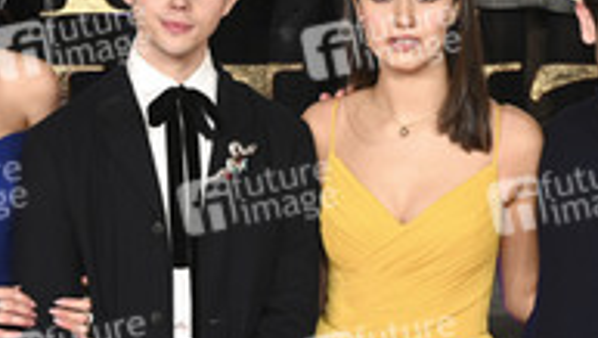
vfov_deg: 8.9
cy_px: 276
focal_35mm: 137
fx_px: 2174
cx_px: 299
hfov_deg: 15.7
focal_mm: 56
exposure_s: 1/125
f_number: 5.6
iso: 640
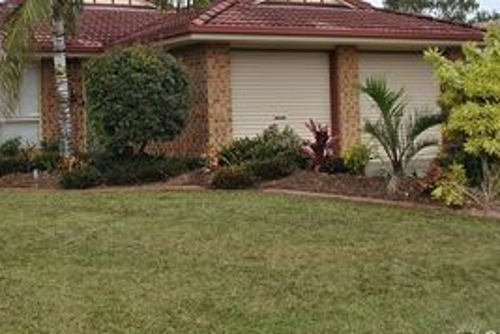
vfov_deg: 23.1
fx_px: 805
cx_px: 161
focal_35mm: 58
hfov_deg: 34.1
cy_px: 82
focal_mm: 22
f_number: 6.3
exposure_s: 1/160
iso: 100
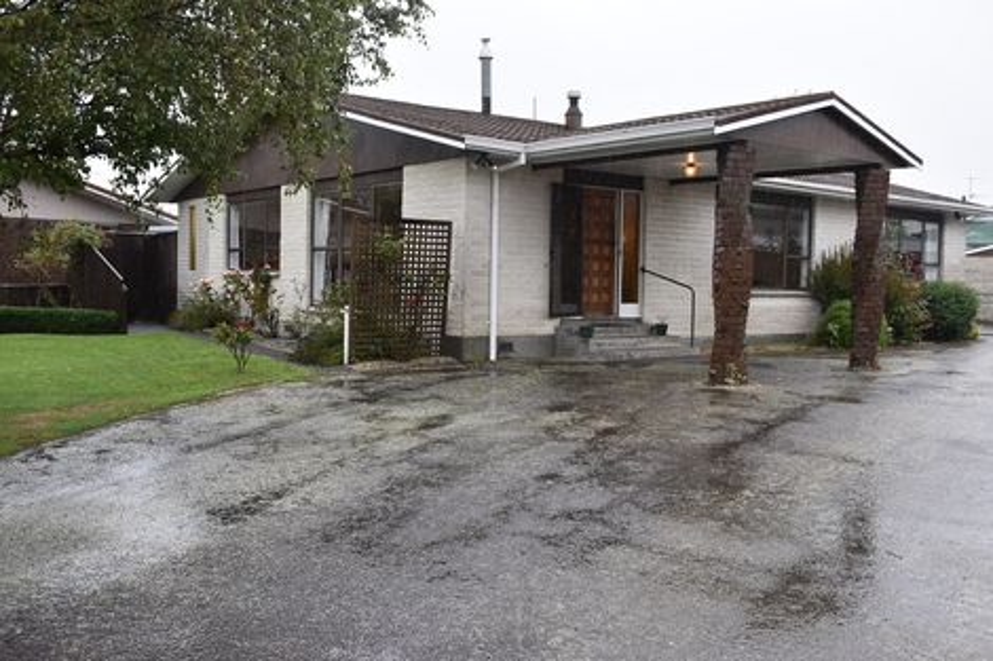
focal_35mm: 34
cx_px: 496
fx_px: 951
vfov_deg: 38.3
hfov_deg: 55.1
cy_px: 330
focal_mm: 23
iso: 400
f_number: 6.3
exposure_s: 1/160
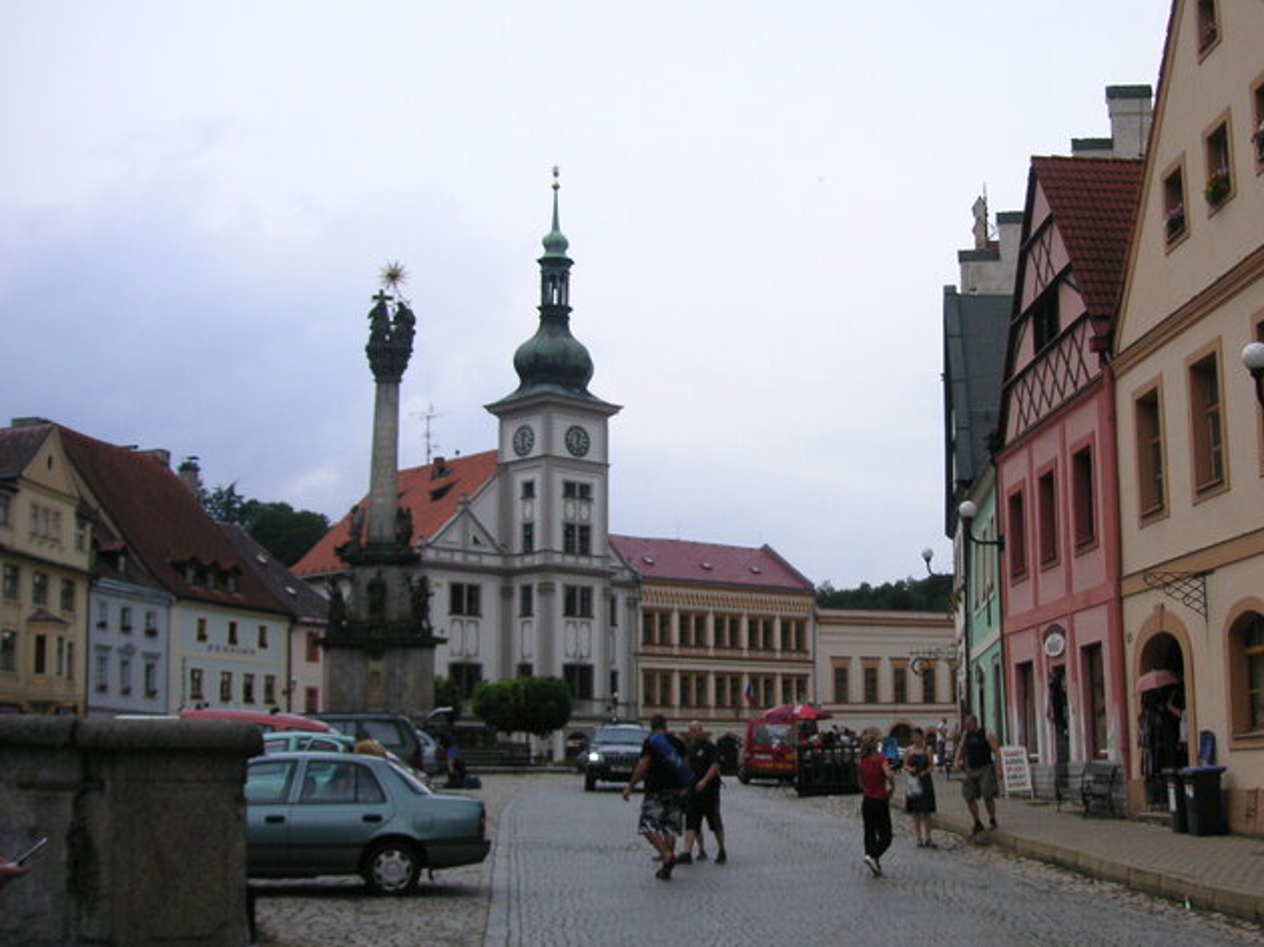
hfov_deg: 40.2
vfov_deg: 30.9
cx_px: 786
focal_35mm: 47
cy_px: 455
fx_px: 1716
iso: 50
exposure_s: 1/180
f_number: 6.7
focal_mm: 6.1
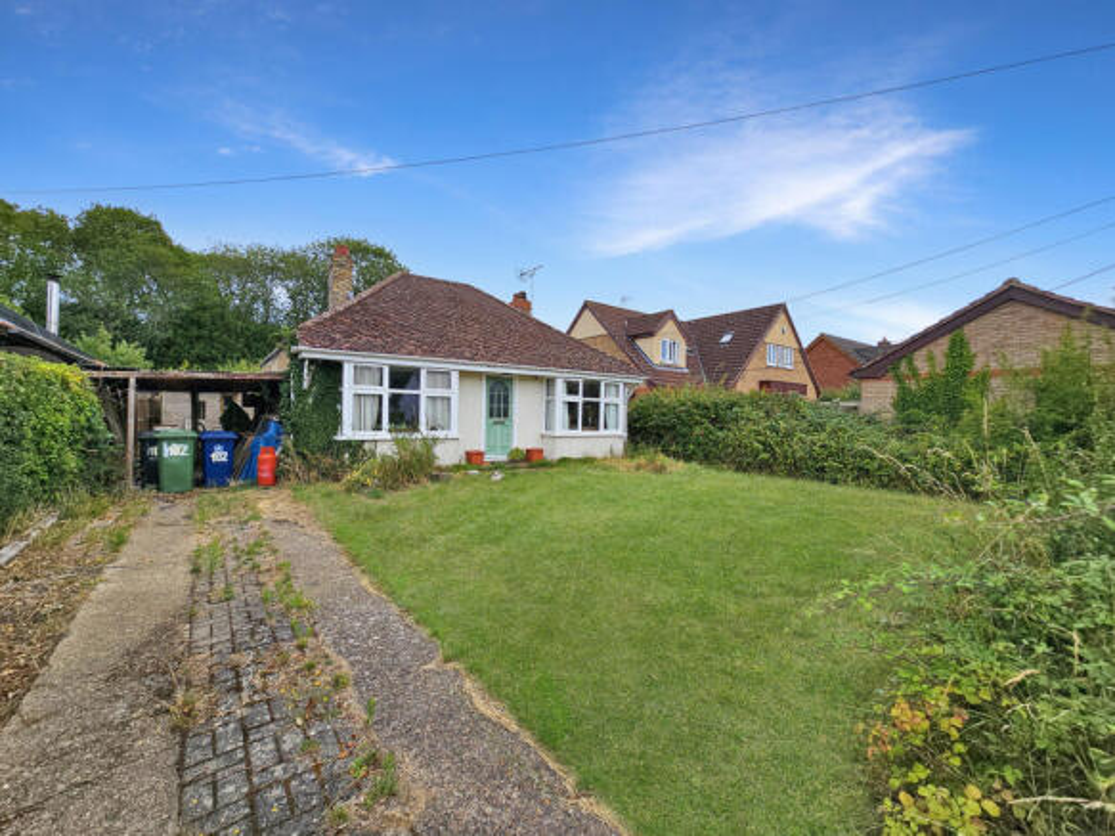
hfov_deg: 106.2
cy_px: 418
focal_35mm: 13
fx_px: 419
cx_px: 558
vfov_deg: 89.9
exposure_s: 1/2456
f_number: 2.2
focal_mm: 2.2
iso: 50
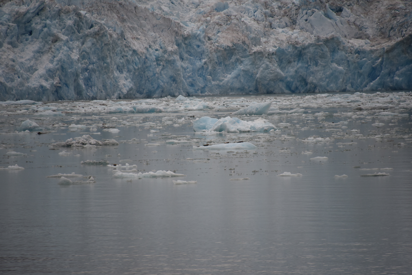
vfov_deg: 4.6
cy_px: 138
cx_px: 206
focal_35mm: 300
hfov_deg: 6.9
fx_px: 3434
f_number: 5.6
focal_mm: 300
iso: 640
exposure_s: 1/640
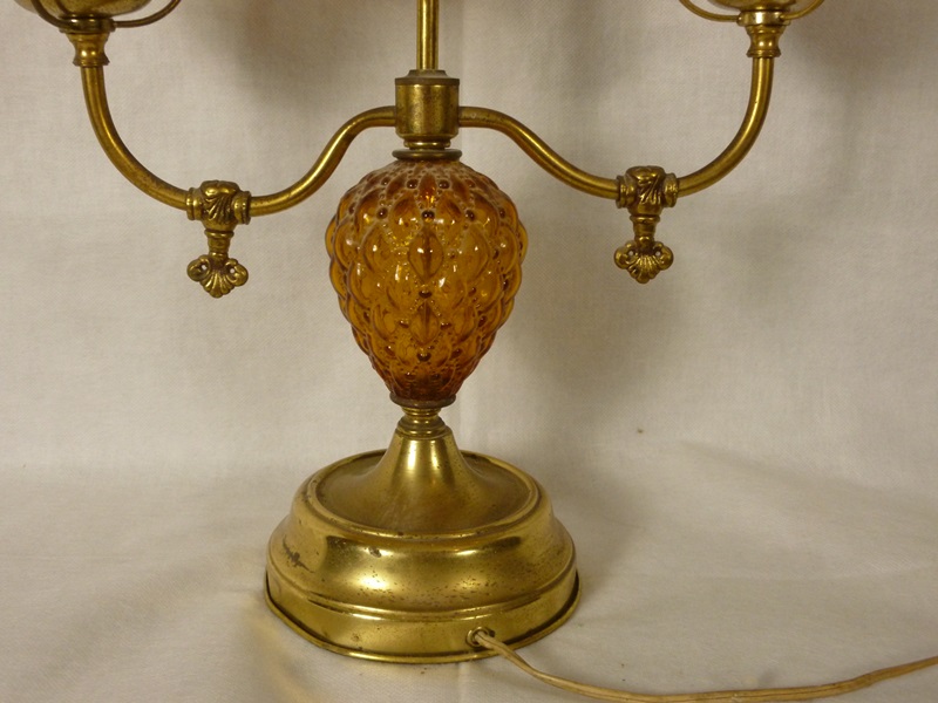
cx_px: 469
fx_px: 921
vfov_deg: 41.8
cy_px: 352
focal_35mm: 34
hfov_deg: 54.0
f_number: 3.6
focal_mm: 6.1
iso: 400
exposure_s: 1/160
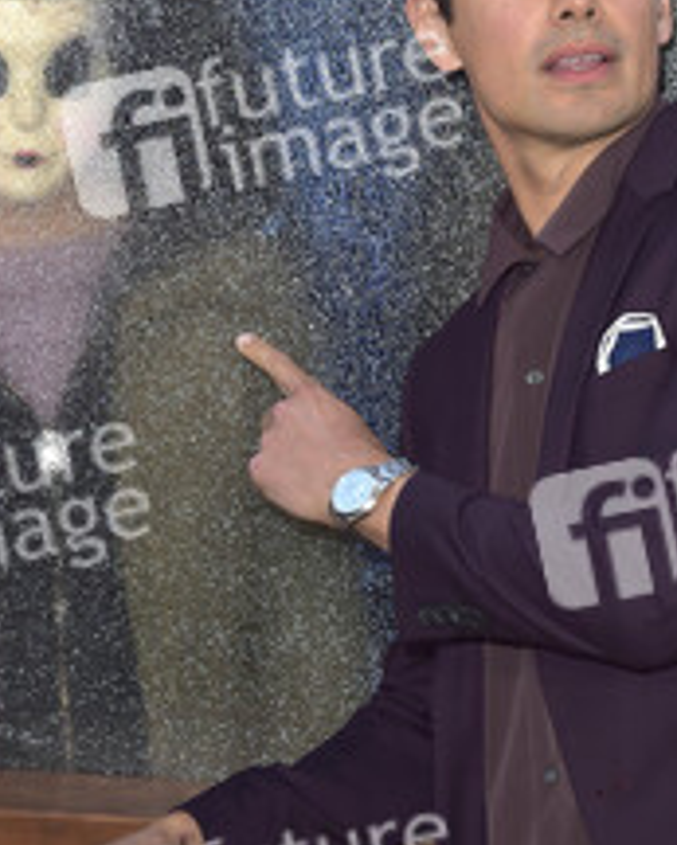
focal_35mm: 160
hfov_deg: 9.7
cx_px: 378
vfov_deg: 12.0
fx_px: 4004
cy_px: 321
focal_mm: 92
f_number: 6.3
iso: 400
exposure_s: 1/250
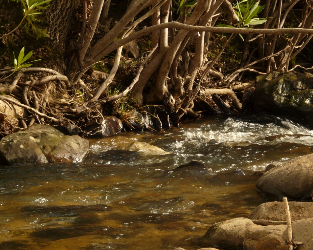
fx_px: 1778
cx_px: 148
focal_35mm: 192
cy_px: 125
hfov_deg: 10.1
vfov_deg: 8.1
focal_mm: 30
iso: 100
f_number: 7.1
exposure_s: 1/50
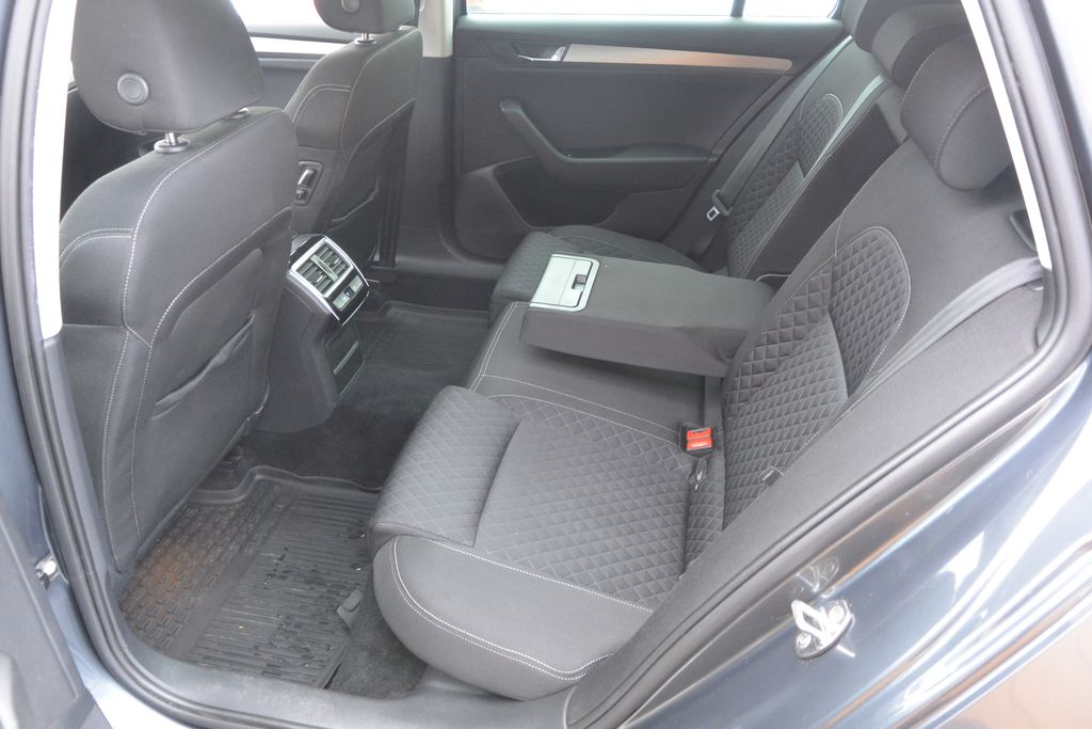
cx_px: 546
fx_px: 819
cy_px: 364
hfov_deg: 67.4
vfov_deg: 47.9
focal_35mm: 27
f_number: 3.5
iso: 800
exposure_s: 1/50
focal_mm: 10
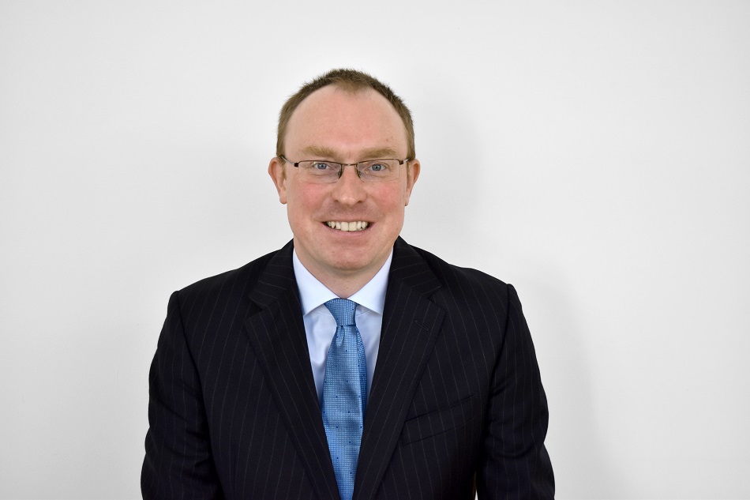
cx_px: 375
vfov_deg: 28.9
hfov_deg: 42.3
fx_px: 969
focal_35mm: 46
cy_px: 250
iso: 800
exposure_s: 1/200
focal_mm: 31
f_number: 4.2
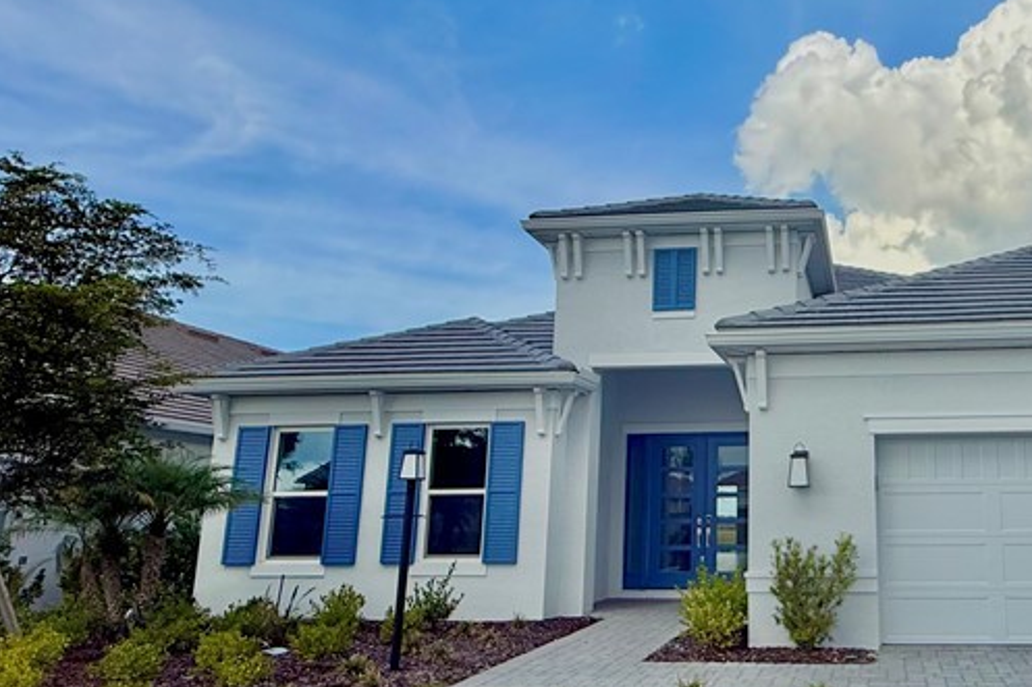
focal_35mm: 30
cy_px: 347
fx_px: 860
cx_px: 810
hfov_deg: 57.8
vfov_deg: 43.6
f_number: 2.2
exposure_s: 1/2841
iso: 50
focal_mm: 2.22
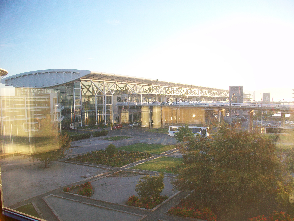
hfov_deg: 56.8
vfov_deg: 44.2
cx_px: 147
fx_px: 272
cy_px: 110
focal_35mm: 32
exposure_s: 1/125
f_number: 2.8
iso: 64
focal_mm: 5.7
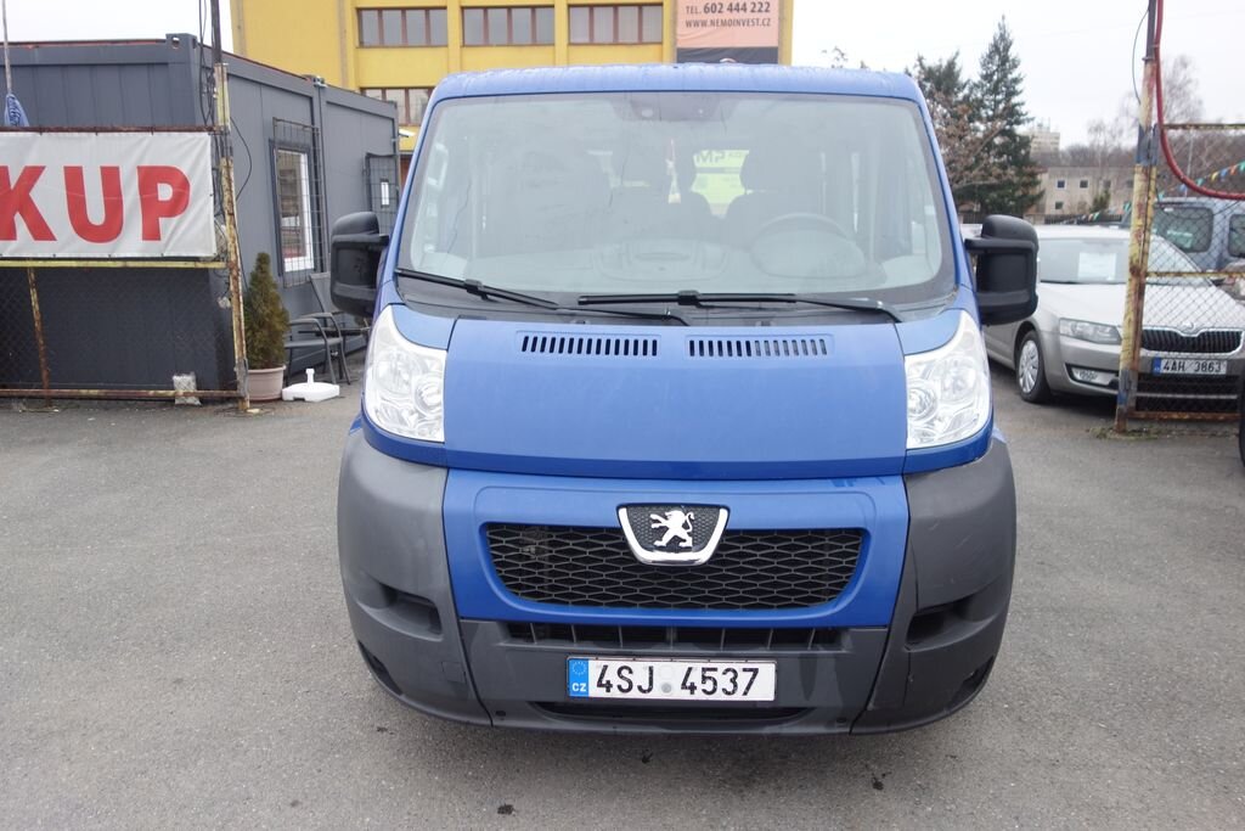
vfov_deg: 46.4
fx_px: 968
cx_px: 622
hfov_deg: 65.5
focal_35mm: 28
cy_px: 416
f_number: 2.2
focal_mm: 10.4
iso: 125
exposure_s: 1/100
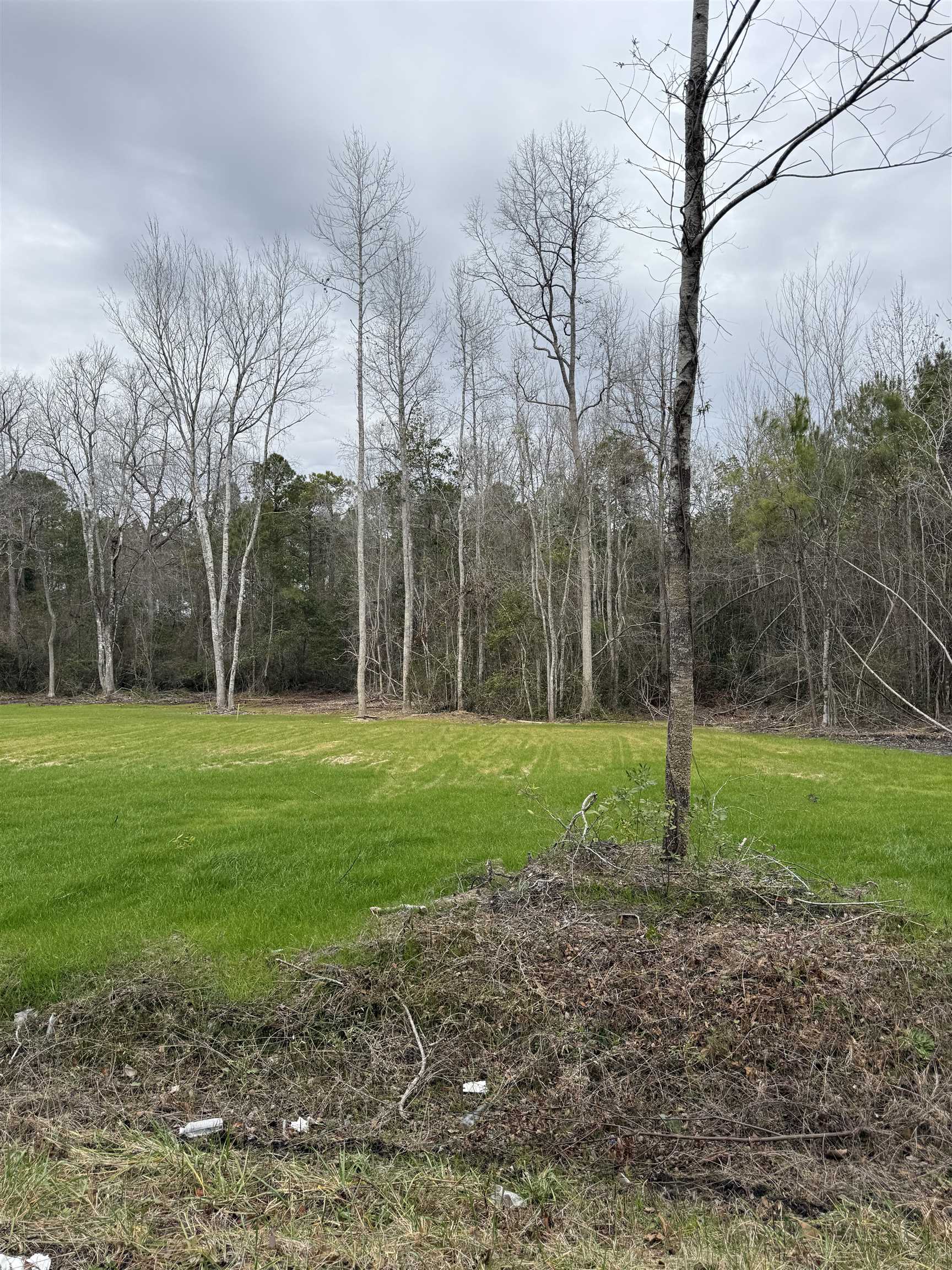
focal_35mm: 24
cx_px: 476
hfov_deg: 56.8
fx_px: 880
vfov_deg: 71.6
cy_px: 635
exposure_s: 1/2907
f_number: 1.78
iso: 80
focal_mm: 6.76
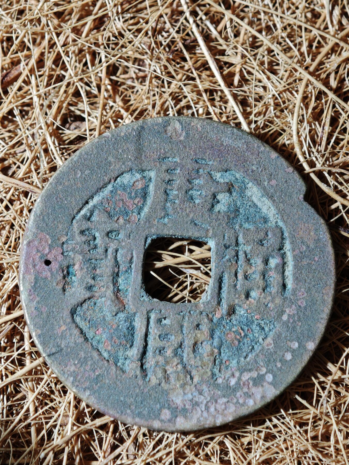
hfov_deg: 16.1
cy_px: 232
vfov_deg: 21.3
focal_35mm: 92
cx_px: 174
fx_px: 1237
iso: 250
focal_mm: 9
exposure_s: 1/100
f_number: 2
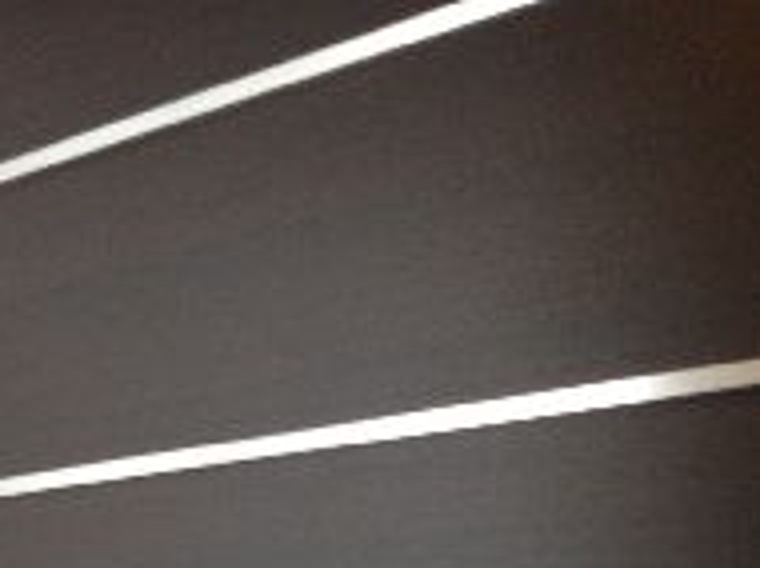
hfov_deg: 15.4
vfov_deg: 11.9
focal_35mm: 118
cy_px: 864
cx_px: -400
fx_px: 2587
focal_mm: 4.28
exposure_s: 1/20
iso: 80
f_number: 2.4
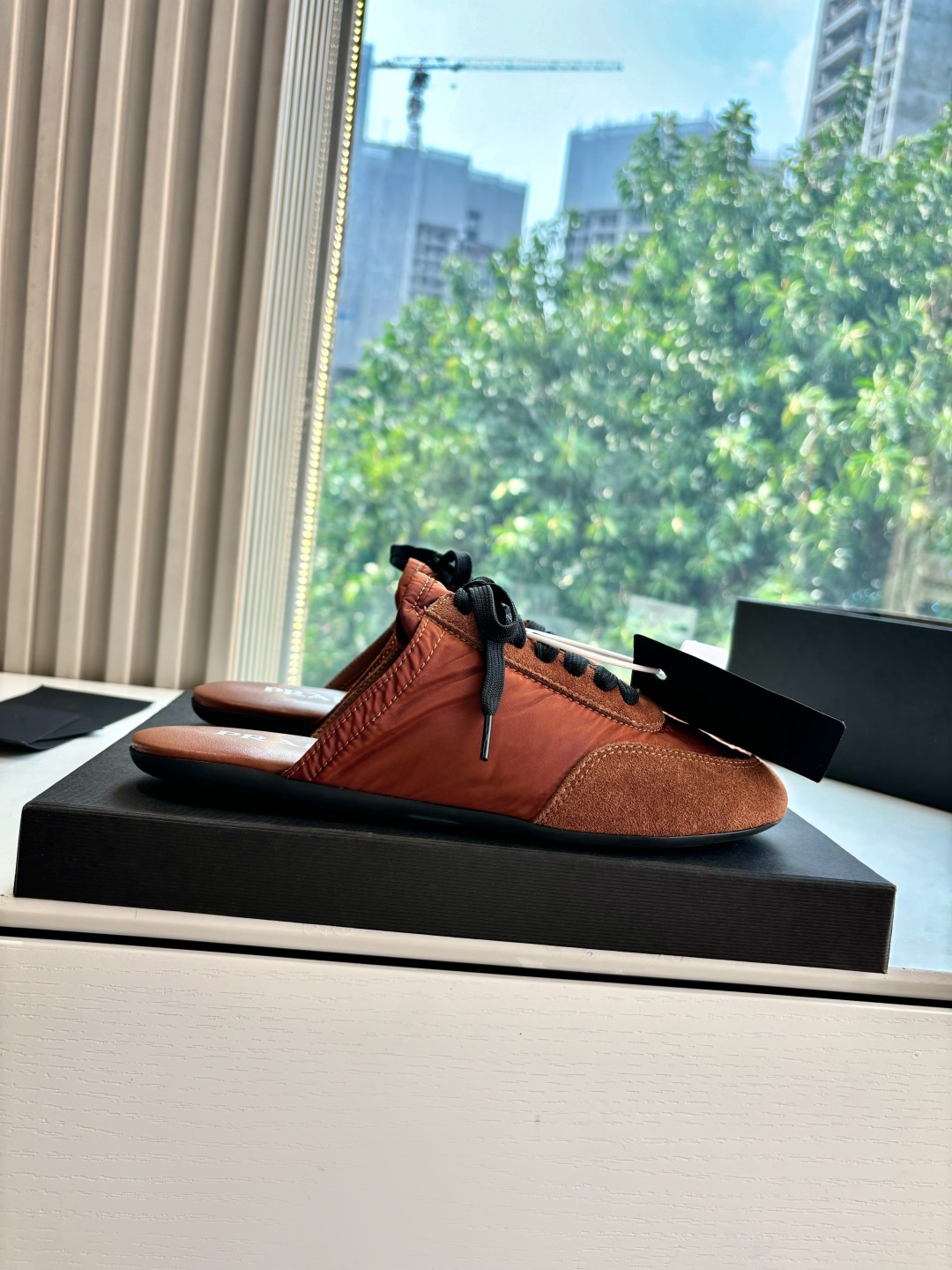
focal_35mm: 26
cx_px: 476
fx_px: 953
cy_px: 635
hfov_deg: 53.1
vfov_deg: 67.3
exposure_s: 1/292
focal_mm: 5.96
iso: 50
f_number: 1.6
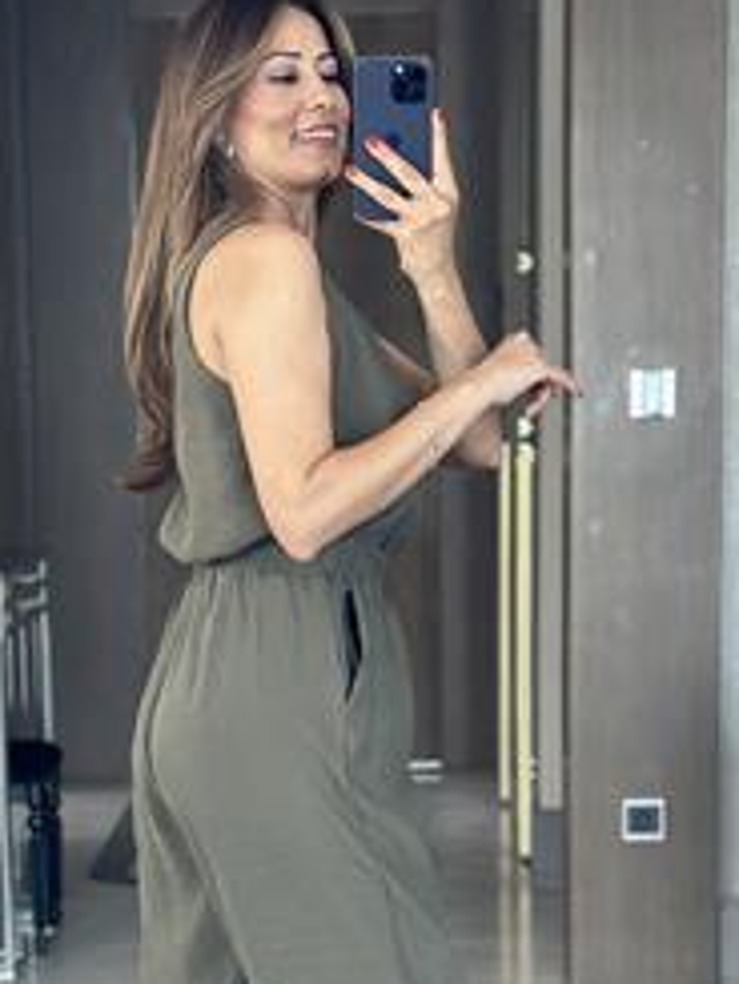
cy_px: 739
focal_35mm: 99
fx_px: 2816
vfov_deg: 19.7
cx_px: 281
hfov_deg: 14.9
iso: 125
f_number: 1.78
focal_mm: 6.86
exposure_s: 1/92
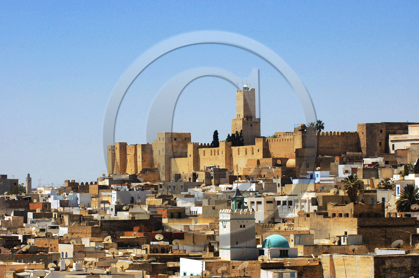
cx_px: 210
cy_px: 139
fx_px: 1779
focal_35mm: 153
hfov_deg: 13.4
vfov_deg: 8.9
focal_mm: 102
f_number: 8
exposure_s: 1/640
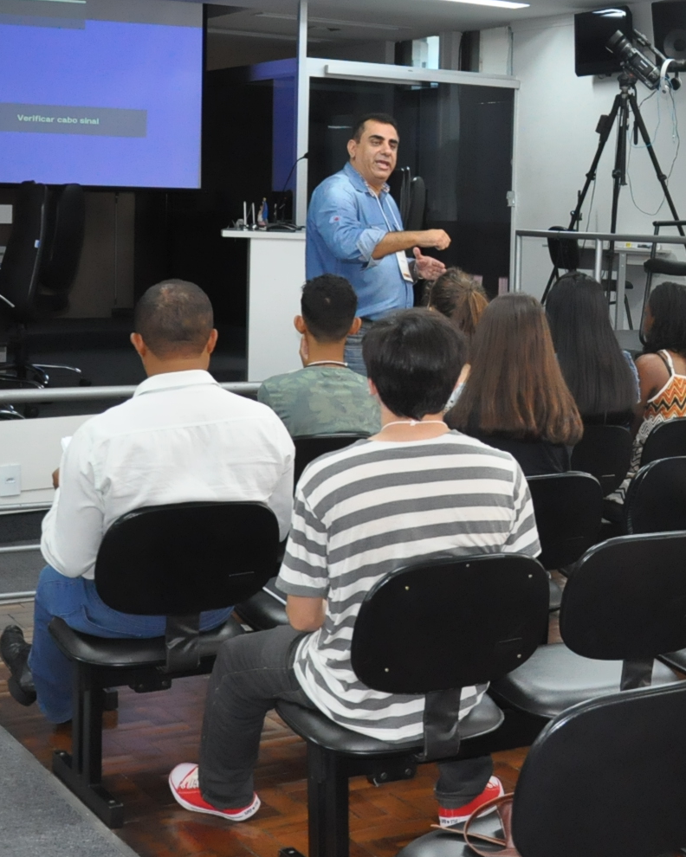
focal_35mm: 67
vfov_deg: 28.2
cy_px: 309
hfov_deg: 21.2
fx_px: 1700
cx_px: 828
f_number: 5
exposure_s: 1/100
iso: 2000
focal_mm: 22
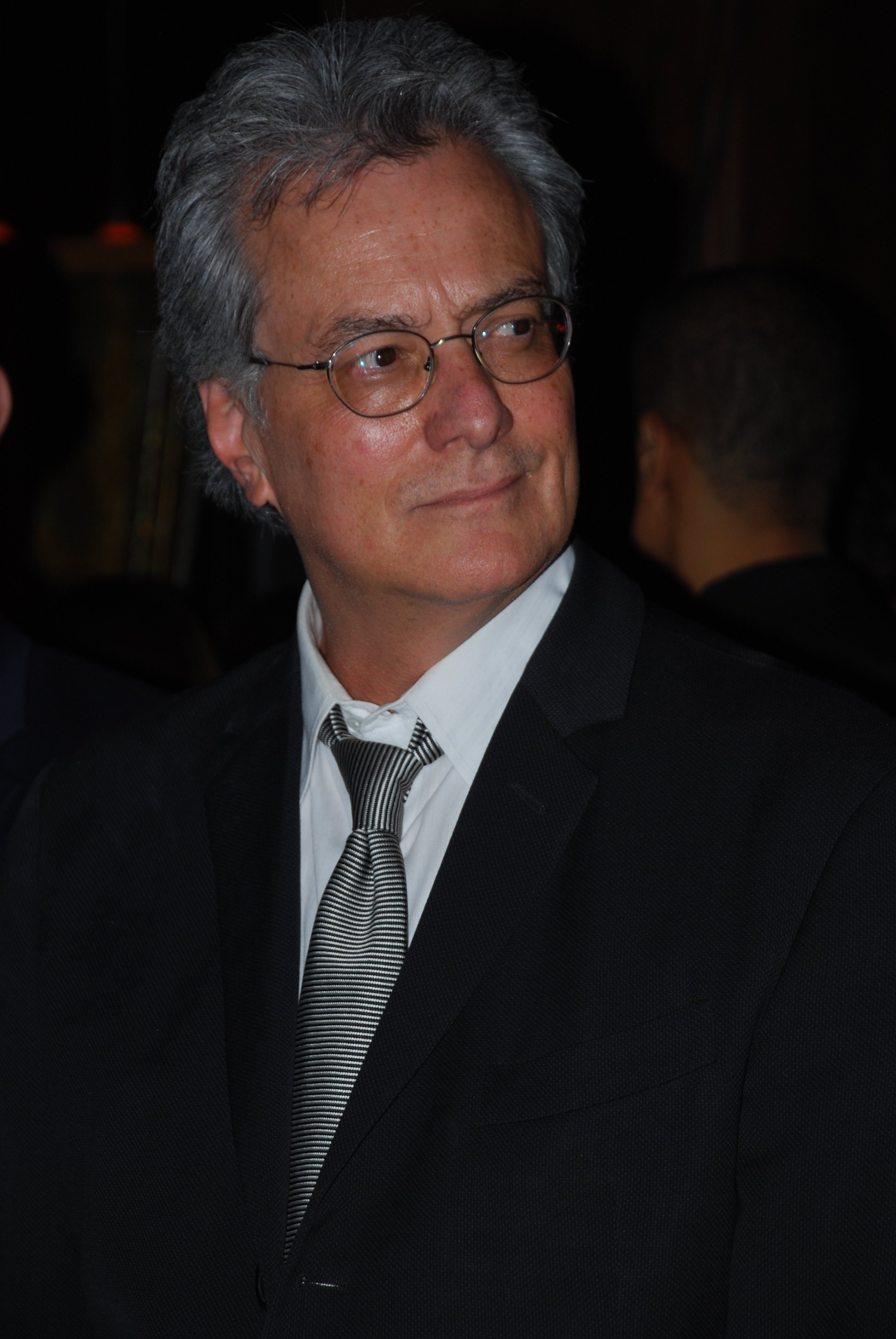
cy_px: 670
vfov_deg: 15.2
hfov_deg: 10.2
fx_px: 5025
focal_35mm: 135
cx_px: 448
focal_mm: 90
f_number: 5.6
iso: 200
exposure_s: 1/60
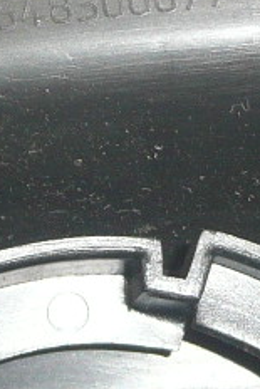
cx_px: 138
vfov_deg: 11.9
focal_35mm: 172
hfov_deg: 8.0
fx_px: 1860
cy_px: 297
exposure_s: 1/30
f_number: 3.3
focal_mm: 4.6
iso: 100
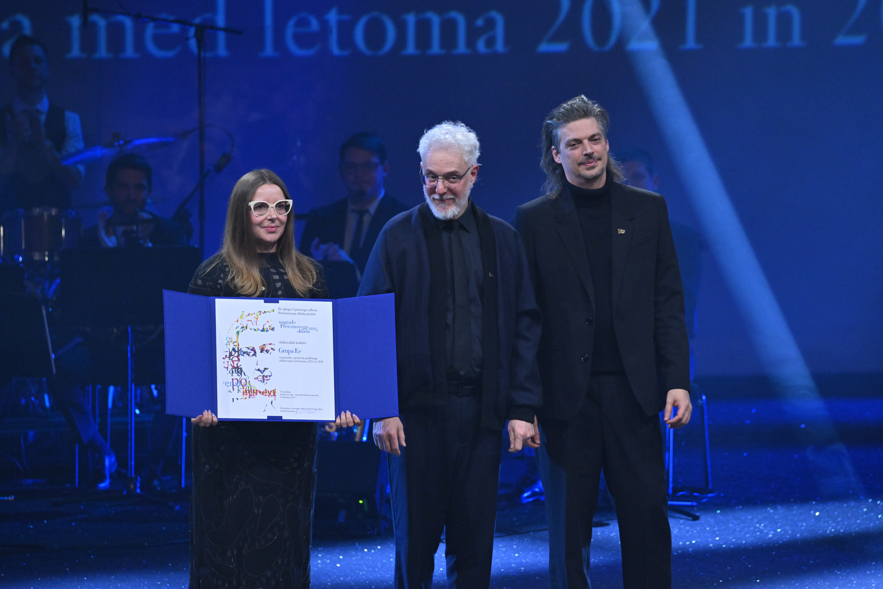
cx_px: 442
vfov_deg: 4.6
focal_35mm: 300
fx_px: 7358
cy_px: 294
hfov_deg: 6.9
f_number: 5.6
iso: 4000
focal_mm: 300
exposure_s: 1/160
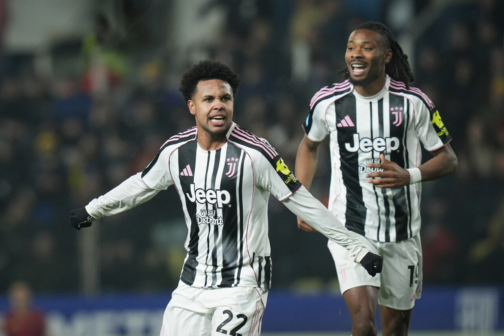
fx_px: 5599
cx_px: 252
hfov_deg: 5.2
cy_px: 168
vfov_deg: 3.4
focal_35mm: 400
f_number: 3.2
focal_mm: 400
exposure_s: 1/1600
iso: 2500
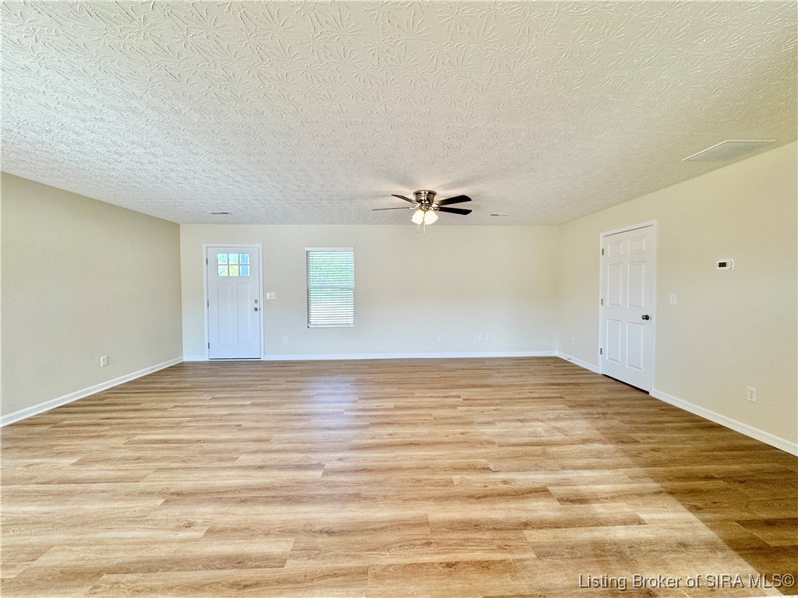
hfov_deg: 102.1
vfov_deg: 85.7
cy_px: 299
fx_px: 323
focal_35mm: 14
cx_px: 399
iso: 80
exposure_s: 1/120
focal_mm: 2.22
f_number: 2.2
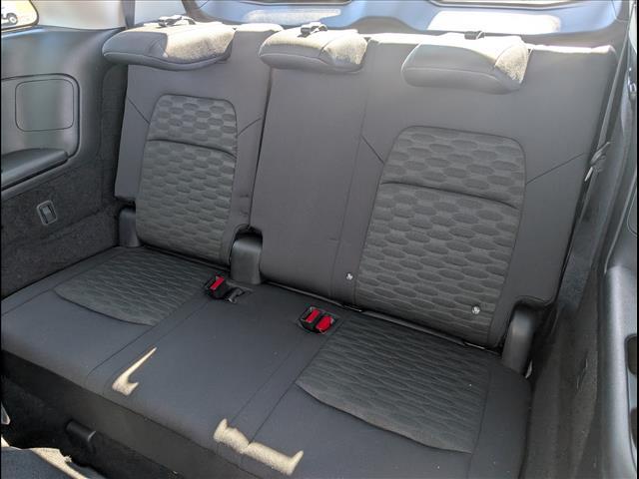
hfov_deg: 71.6
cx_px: 320
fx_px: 443
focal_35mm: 24
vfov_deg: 56.8
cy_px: 240
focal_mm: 6.9
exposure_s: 1/233
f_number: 1.68
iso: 486
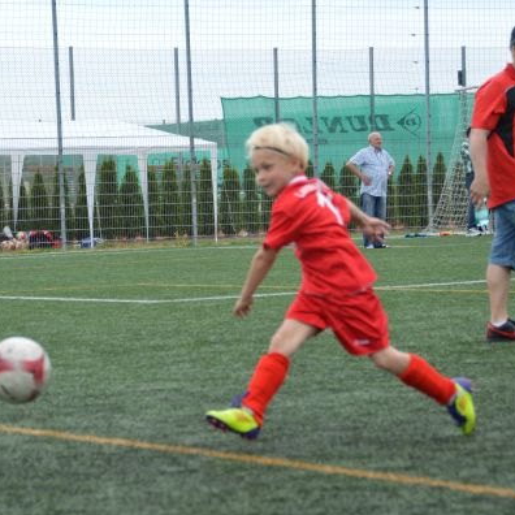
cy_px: 258
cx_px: 216
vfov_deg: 12.1
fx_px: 2435
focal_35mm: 145
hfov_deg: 12.1
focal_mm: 75
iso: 400
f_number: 5.3
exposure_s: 1/1250
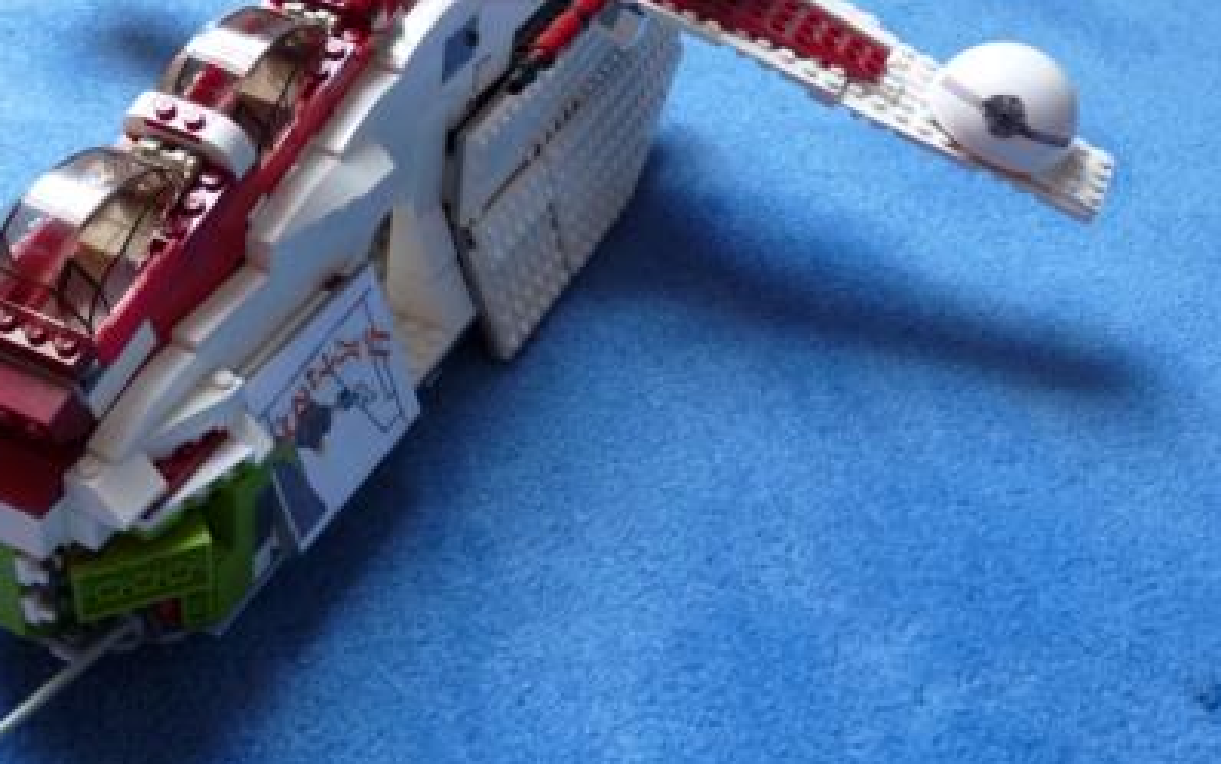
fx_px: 1531
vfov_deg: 27.8
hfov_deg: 43.3
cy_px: 242
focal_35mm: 46
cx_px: 491
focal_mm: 4.8
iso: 250
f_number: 2.8
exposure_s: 1/30
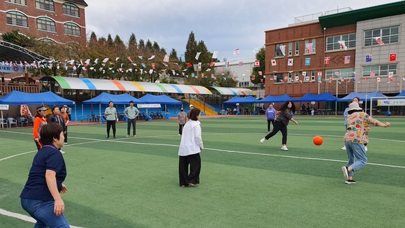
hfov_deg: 66.1
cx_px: 202
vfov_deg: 39.9
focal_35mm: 29
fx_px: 312
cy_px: 142
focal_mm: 4.3
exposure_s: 1/435
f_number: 2.4
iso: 50
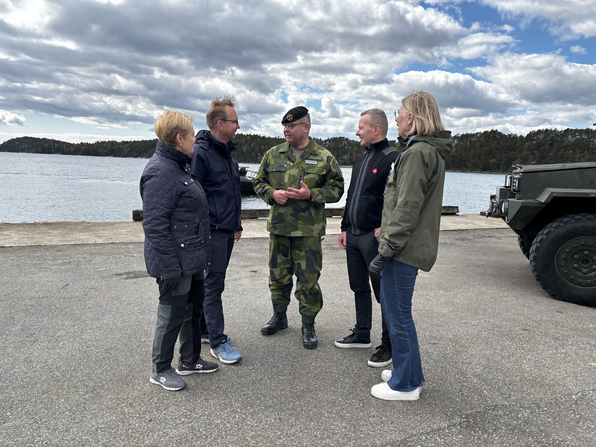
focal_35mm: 26
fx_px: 448
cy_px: 224
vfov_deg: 53.1
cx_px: 298
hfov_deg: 67.3
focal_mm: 5.96
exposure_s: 1/2342
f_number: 1.6
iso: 50
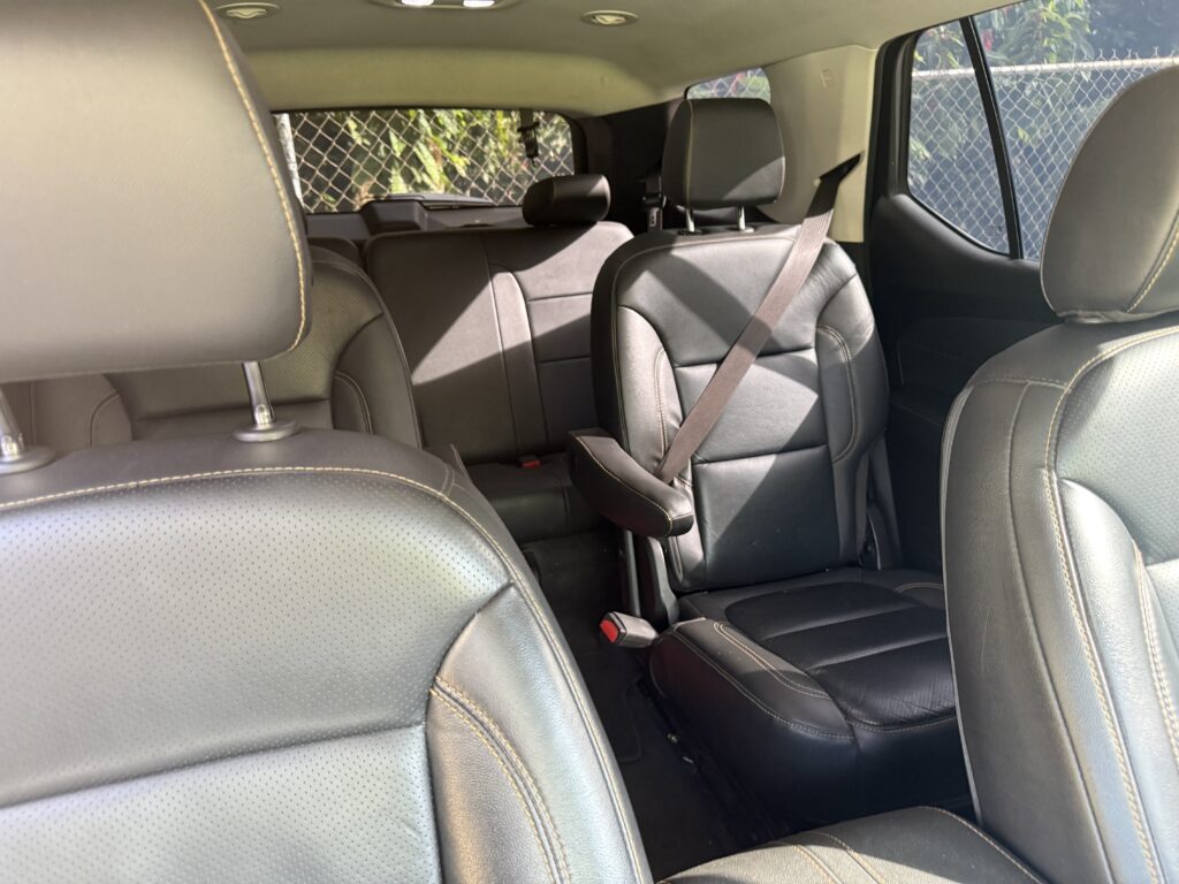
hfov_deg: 71.6
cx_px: 590
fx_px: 817
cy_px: 442
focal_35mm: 24
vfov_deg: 56.8
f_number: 1.78
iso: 400
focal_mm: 6.76
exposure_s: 1/60
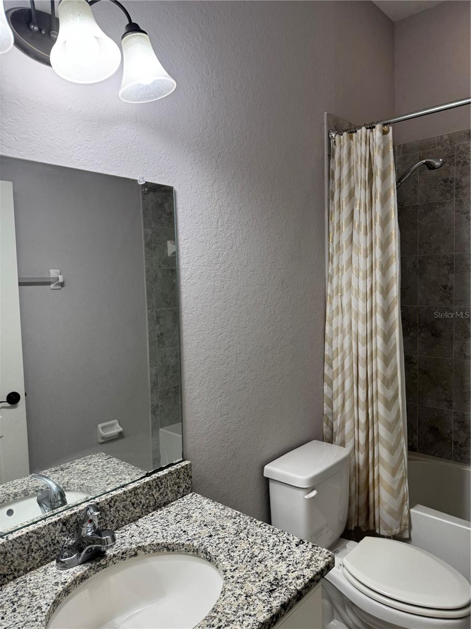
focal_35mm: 24
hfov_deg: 56.8
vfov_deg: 71.6
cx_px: 236
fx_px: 435
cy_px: 314
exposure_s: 1/120
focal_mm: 6.76
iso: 125
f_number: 1.78
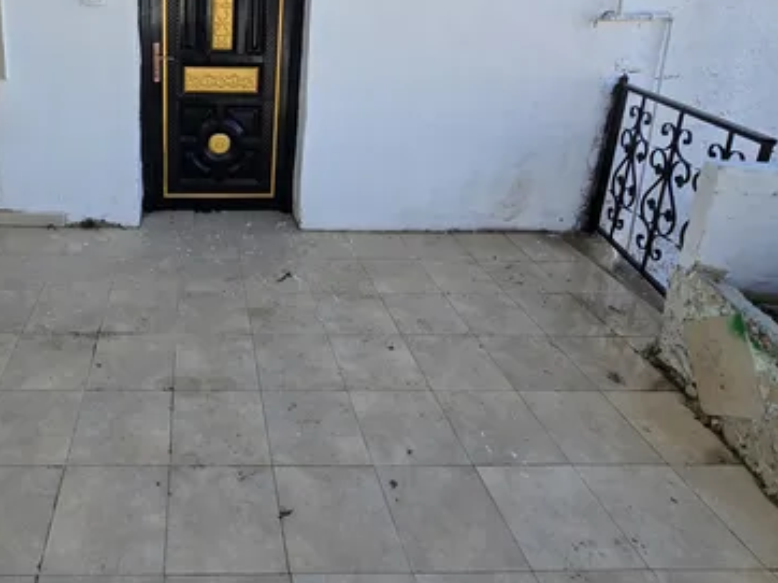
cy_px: 118
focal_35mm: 23
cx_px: 202
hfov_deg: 69.5
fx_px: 517
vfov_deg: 54.8
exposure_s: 1/641
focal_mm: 2.2
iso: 50
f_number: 2.2
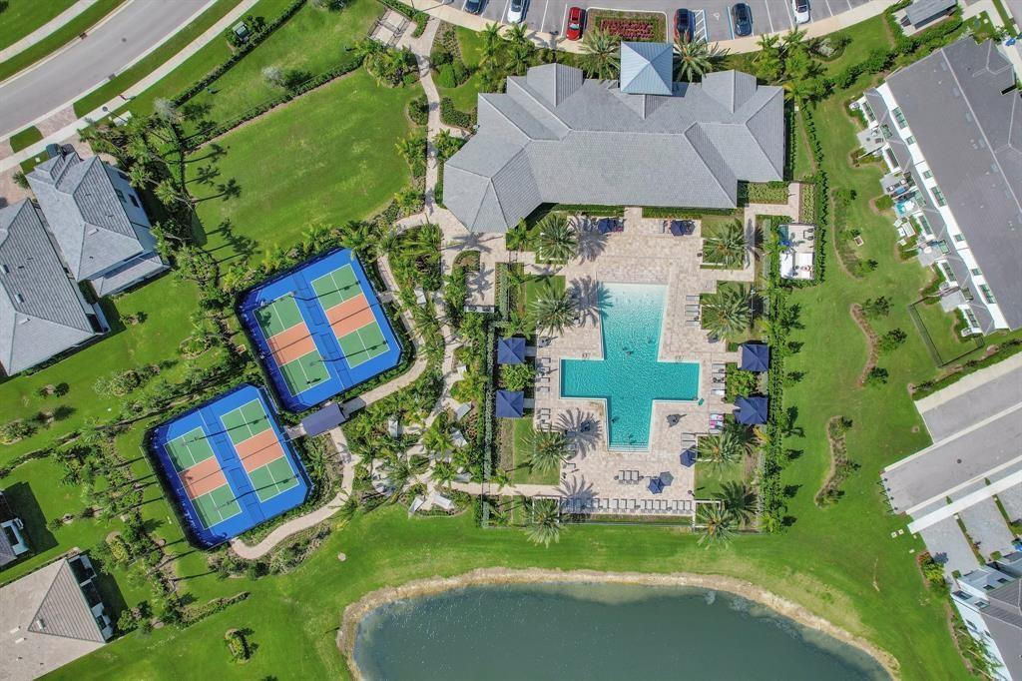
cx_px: 511
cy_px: 340
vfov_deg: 57.2
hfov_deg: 78.6
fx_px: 624
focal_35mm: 22
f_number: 2.8
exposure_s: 1/3200
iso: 130
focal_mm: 8.38
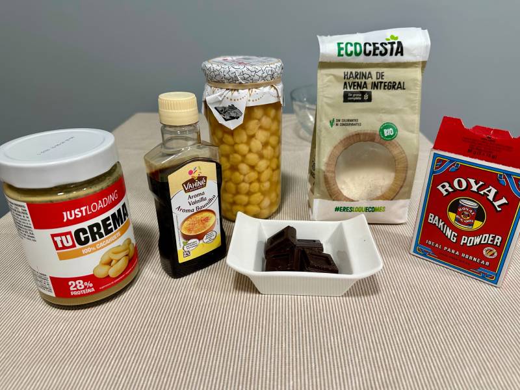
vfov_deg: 56.8
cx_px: 260
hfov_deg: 71.6
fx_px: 361
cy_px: 195
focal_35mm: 24
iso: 125
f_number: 1.78
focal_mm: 6.86
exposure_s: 1/100
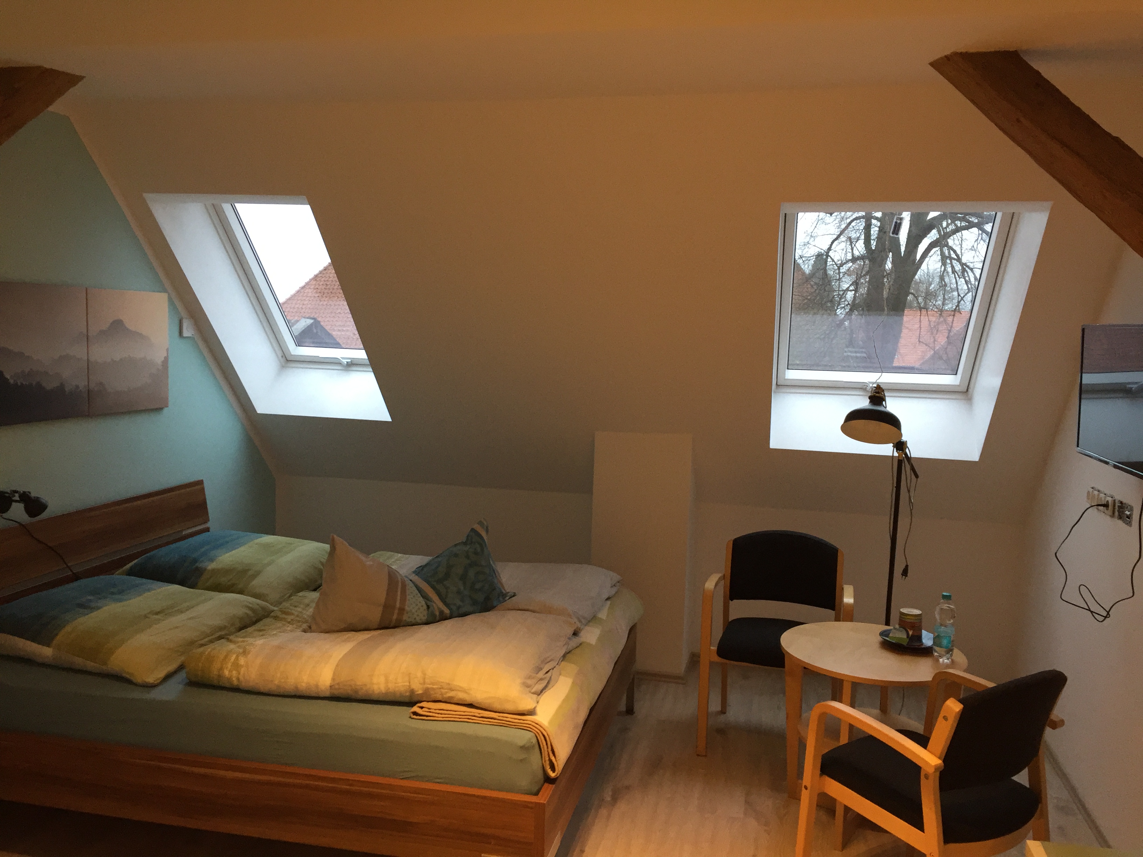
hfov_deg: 61.7
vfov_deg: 48.2
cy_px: 428
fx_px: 958
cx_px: 572
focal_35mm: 29
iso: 160
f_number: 2.2
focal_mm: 4.15
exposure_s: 1/33
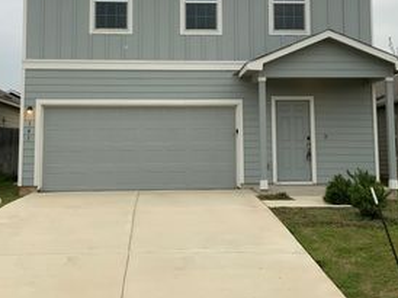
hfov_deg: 36.2
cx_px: 200
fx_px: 609
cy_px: 86
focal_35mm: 53
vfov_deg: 27.2
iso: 16
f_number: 1.8
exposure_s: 1/292
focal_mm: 3
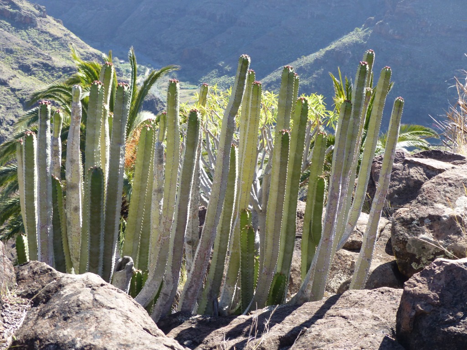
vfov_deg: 22.3
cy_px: 175
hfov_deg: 29.4
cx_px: 234
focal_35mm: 66
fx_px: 890
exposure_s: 1/250
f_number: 4
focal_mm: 11.9
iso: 100
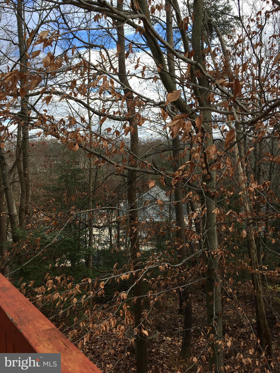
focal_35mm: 29
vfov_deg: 61.7
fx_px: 313
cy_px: 186
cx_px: 140
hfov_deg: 48.2
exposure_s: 1/541
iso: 25
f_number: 2.2
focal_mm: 4.15
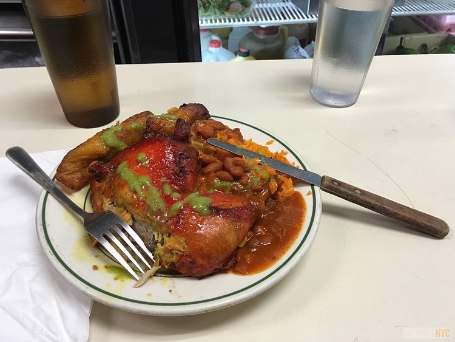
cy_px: 171
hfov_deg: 61.6
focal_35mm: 29
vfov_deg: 48.3
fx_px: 381
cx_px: 228
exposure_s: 1/30
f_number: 2.2
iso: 125
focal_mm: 4.15
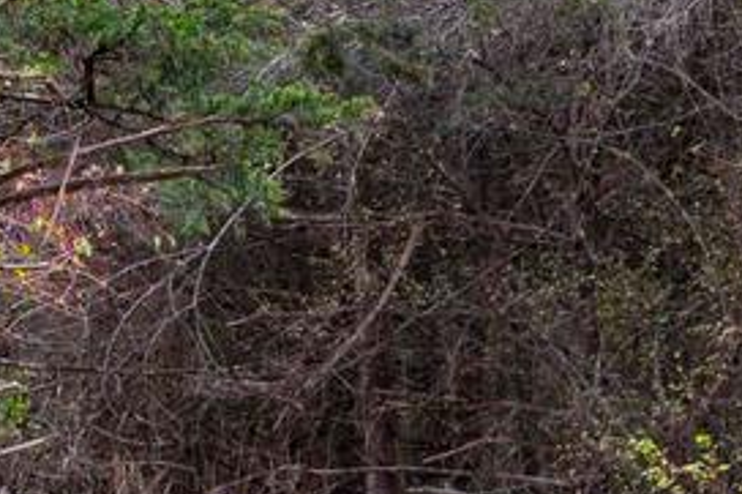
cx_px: 772
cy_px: 292
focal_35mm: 362
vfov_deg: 3.8
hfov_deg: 5.7
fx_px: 7456
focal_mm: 48
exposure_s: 1/160
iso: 400
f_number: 6.3
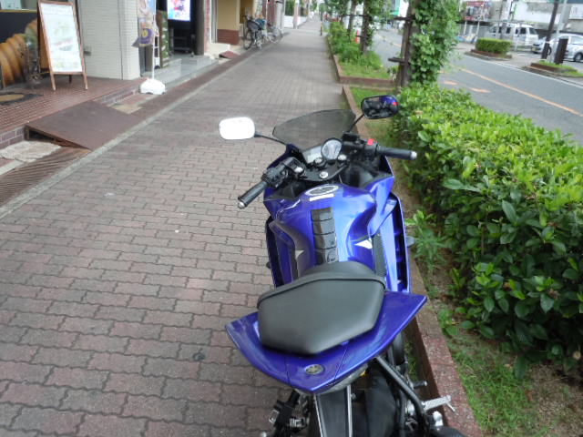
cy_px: 218
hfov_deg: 63.4
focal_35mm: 28
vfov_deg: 49.7
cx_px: 292
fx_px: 472
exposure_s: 1/125
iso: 100
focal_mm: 5
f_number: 3.7
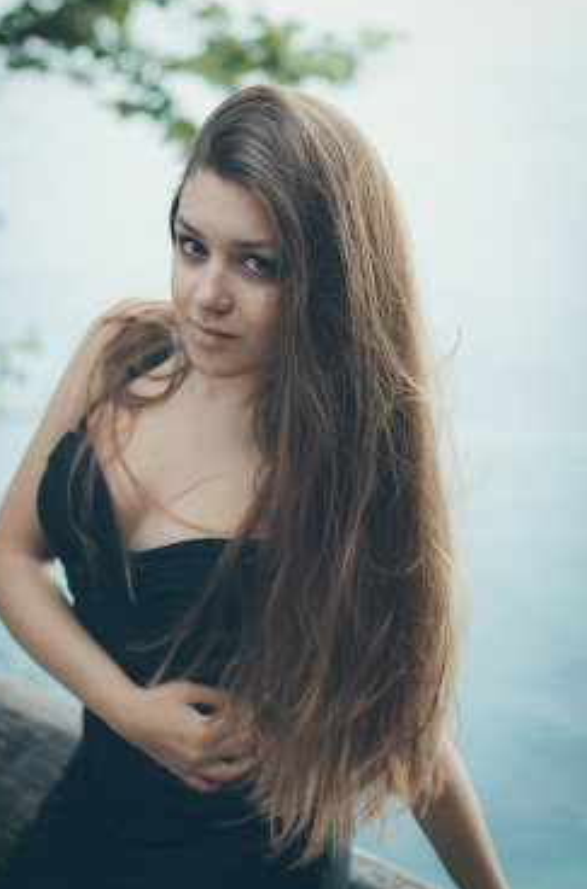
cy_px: 442
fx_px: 1970
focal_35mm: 80
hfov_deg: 17.0
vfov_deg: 25.4
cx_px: 284
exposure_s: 1/400
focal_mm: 50
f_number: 2.2
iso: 250
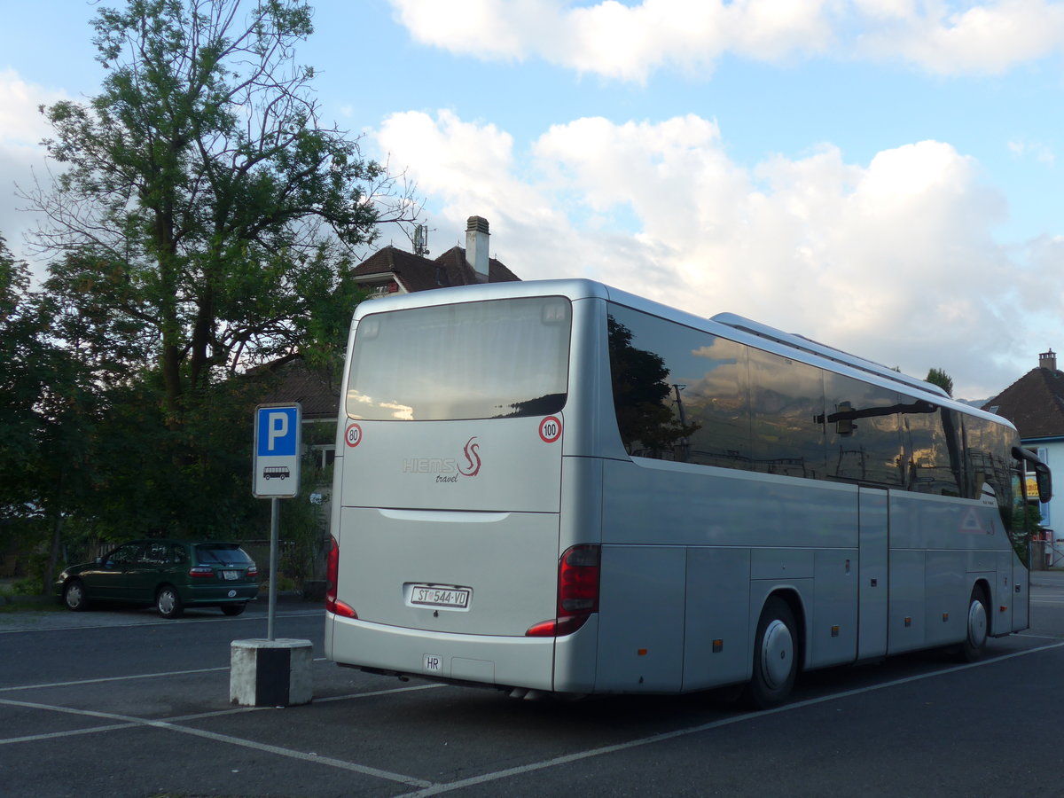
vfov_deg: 35.1
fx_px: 1260
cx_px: 532
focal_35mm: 41
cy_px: 399
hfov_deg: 45.8
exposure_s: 1/320
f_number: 2.8
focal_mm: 8.4
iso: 80
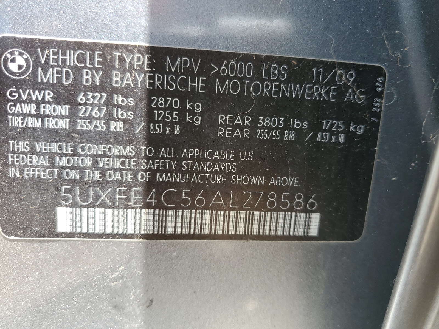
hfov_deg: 67.3
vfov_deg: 53.1
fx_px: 330
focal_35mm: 26
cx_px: 220
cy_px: 164
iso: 50
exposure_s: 1/175
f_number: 1.5
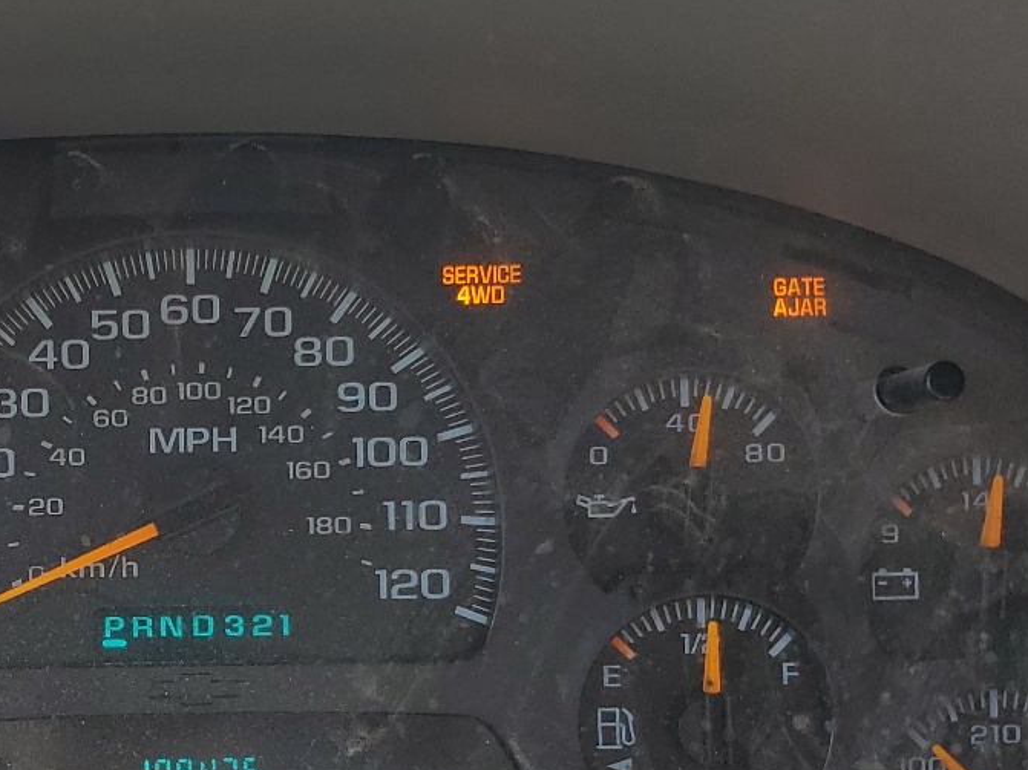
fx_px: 1841
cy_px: 605
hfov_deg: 30.2
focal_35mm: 62
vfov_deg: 23.3
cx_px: 164
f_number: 1.5
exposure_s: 1/133
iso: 50
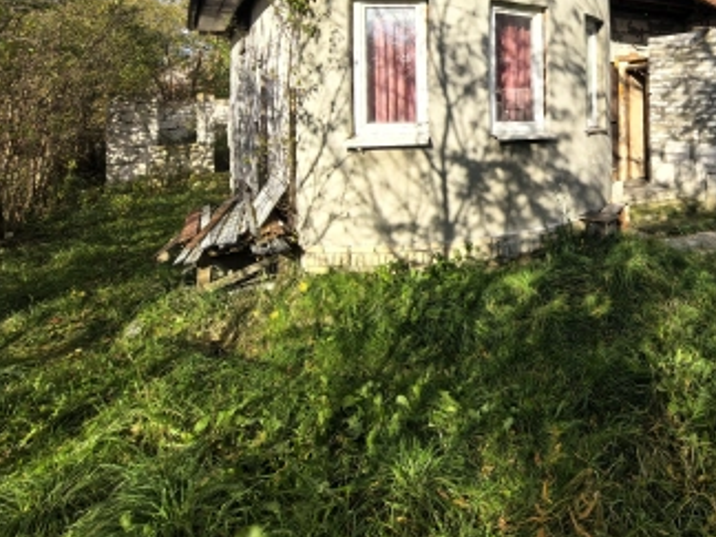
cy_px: 102
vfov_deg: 51.2
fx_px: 517
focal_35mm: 25
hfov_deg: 64.0
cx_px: 561
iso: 50
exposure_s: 1/1534
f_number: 2.2
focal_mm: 1.76
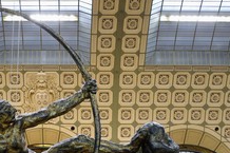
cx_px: 64
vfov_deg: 22.7
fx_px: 370
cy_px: 142
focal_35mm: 58
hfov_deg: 34.0
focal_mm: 30
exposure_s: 1/40
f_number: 6.3
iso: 1600
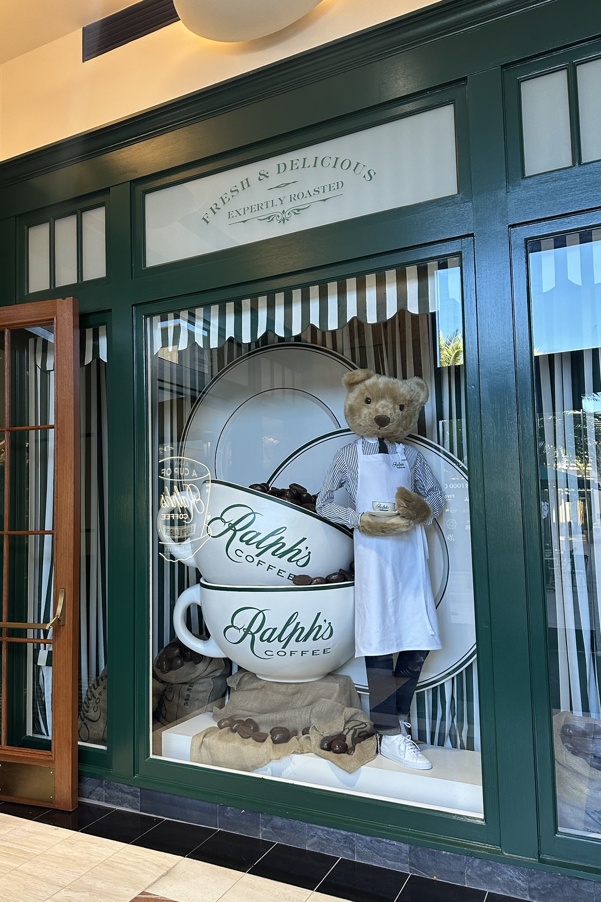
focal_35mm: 27
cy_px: 467
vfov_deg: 67.4
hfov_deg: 47.7
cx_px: 245
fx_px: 676
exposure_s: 1/120
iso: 200
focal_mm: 6.86
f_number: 1.78
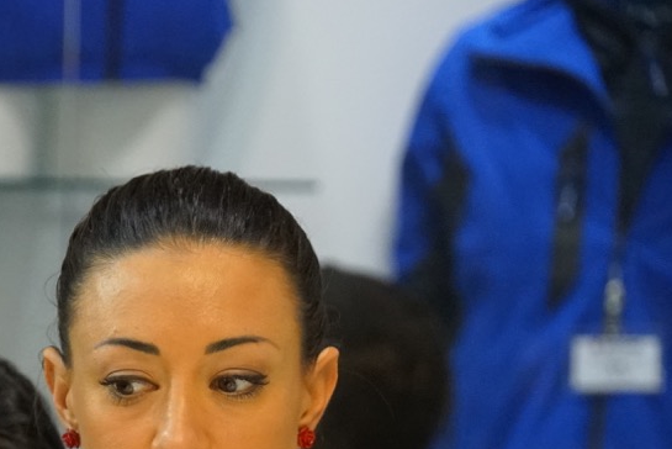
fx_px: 10832
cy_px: 507
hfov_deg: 3.5
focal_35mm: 580
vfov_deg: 2.4
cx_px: -44
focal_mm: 165
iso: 4000
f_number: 6.3
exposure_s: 1/250
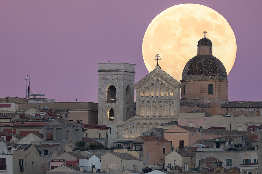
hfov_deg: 1.6
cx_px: 121
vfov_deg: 1.0
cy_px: 117
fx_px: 9605
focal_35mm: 1320
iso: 200
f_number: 6.3
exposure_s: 1/60
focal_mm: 600
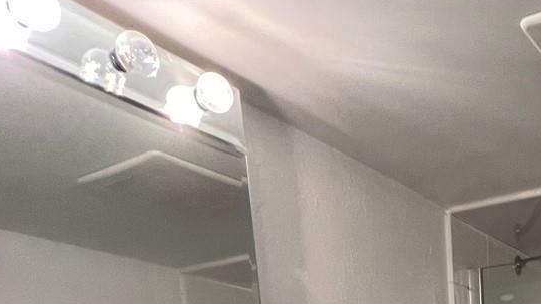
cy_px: 562
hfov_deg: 42.2
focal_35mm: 42
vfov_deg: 19.8
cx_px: 534
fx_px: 602
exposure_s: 1/60
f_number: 1.8
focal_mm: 1.57
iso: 200
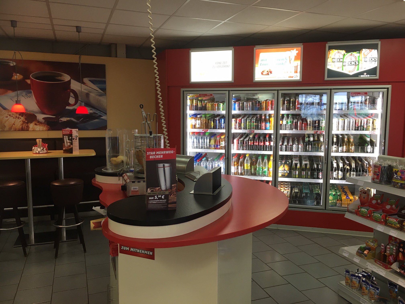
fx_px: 339
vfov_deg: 48.2
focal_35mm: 29
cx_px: 202
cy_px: 152
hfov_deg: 61.7
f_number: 2.2
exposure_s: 1/33
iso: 64
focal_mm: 4.15
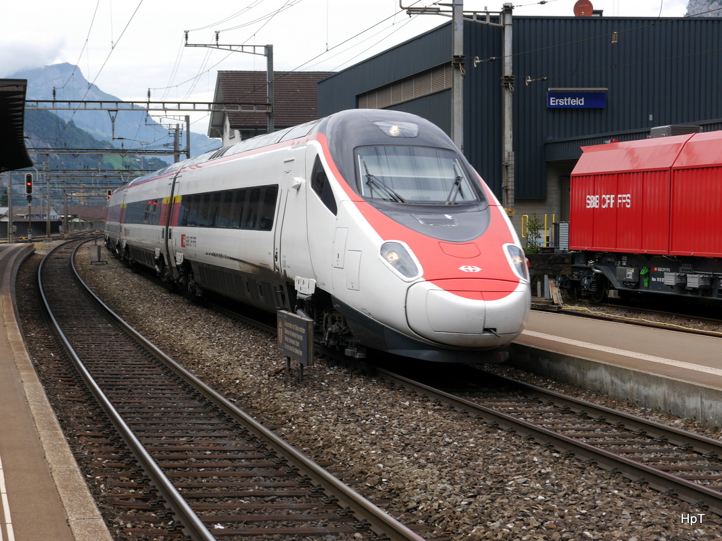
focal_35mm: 84
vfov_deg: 17.6
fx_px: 1752
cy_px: 270
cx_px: 361
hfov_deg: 23.3
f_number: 8
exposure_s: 1/250
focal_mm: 42
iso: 160
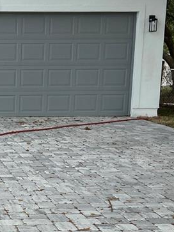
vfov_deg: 22.5
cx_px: -52
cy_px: 176
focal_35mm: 86
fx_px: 577
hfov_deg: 16.2
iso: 32
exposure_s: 1/1754
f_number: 1.8
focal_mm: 4.25
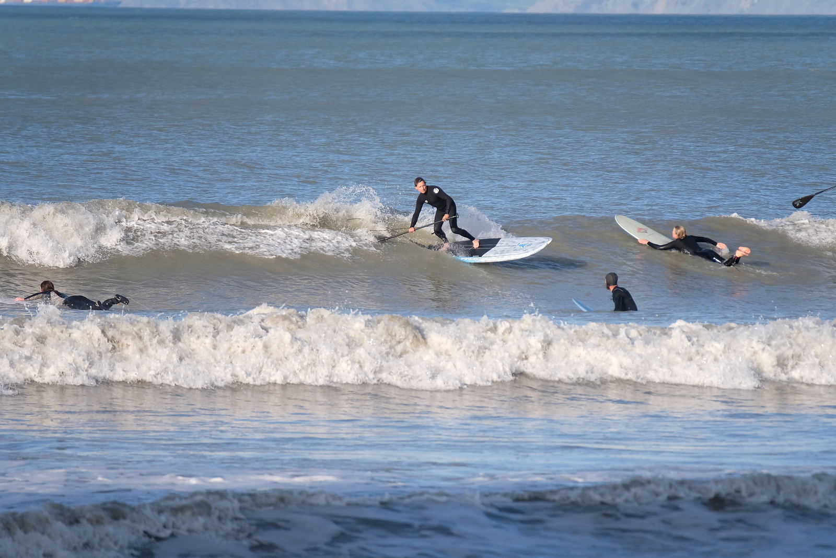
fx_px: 13934
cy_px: 279
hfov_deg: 3.4
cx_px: 418
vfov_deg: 2.3
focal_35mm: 600
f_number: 6.3
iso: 500
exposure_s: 1/2000
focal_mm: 400
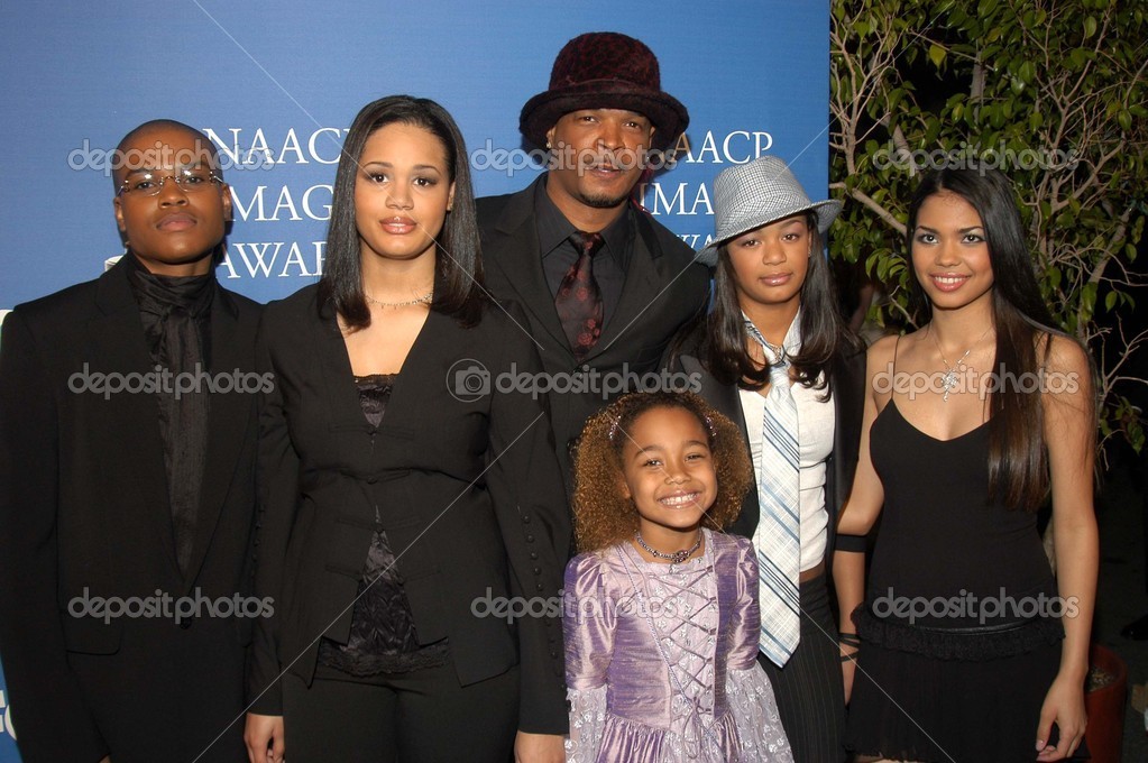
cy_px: 382
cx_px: 574
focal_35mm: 36
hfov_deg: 53.2
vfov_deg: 36.8
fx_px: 1147
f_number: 7.1
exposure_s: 1/160
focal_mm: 24
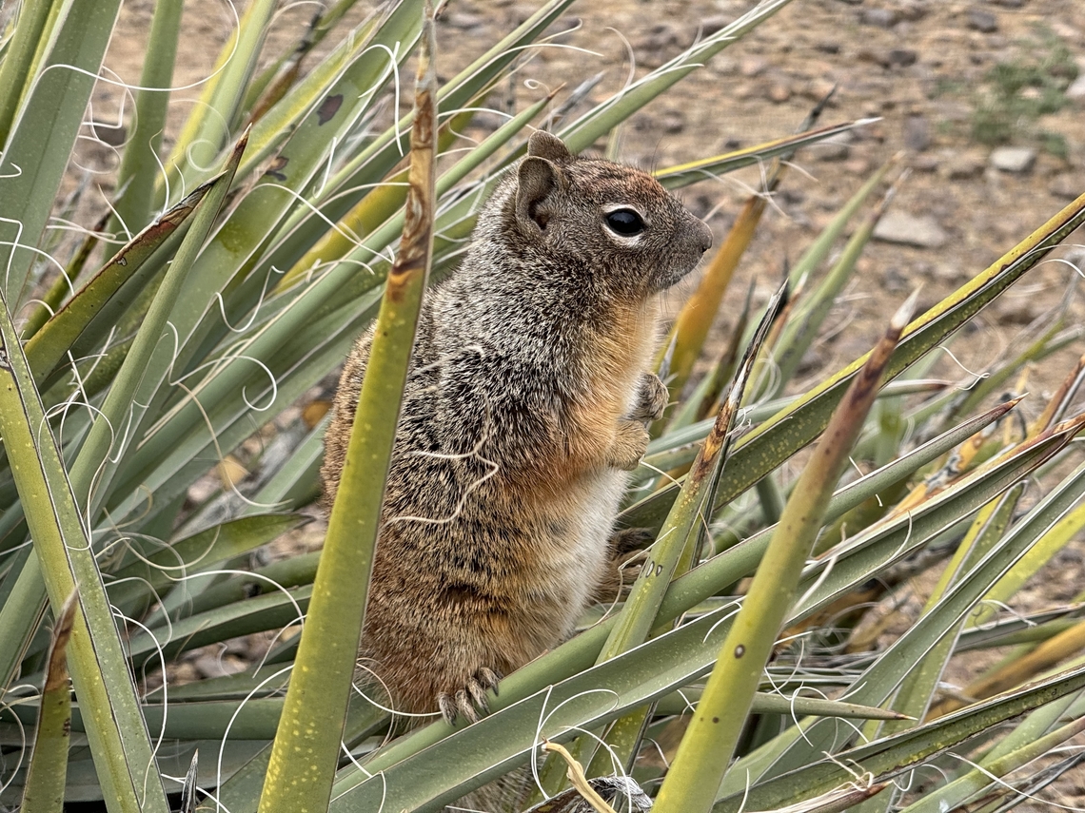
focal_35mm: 120
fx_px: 3761
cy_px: 406
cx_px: 542
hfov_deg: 16.4
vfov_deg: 12.3
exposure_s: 1/289
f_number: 2.8
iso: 50
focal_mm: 15.66
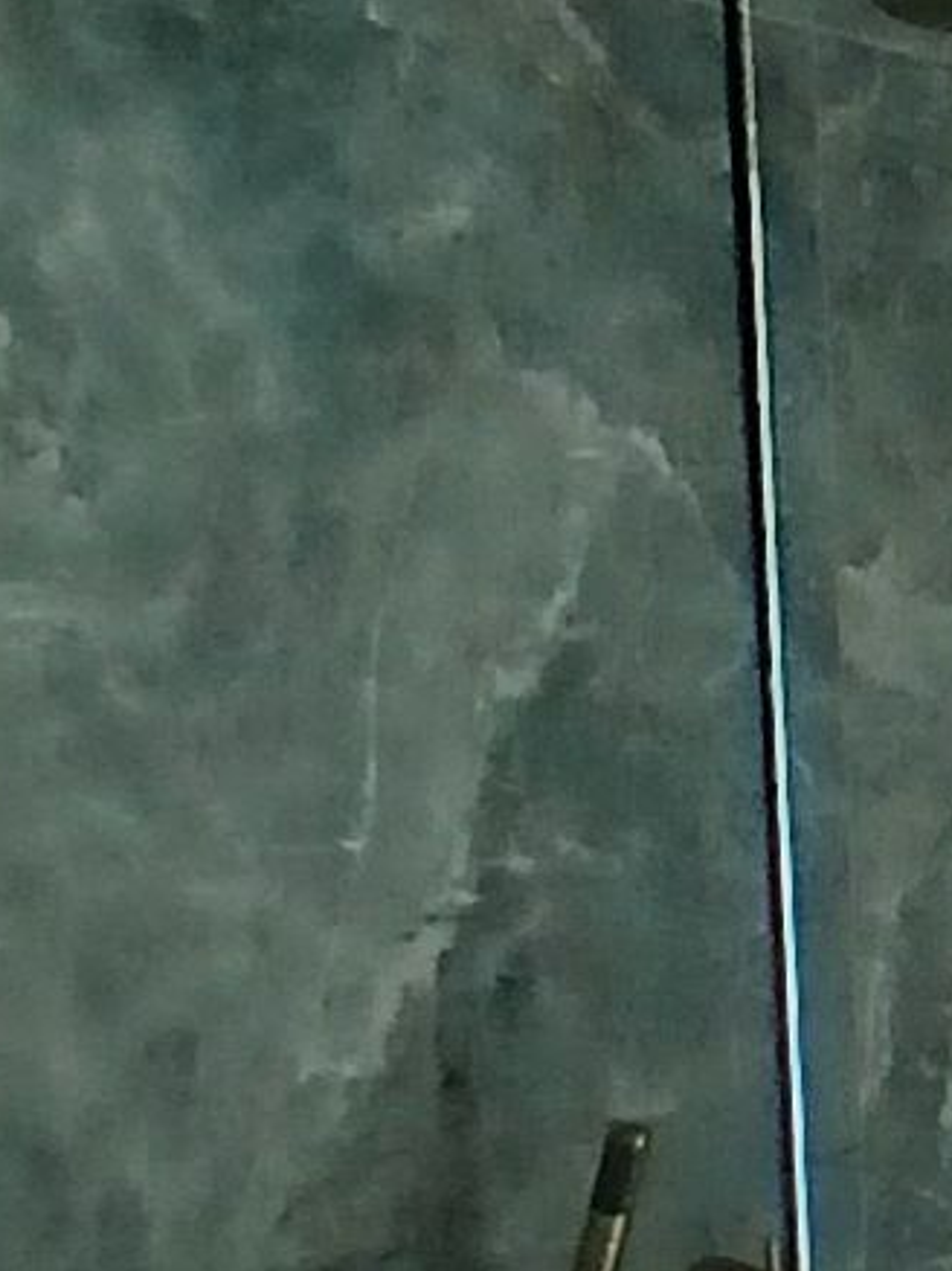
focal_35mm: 100
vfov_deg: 19.1
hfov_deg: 11.7
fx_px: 3670
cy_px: 1297
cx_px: 2395
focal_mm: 1.4
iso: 50
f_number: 2.2
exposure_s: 1/140
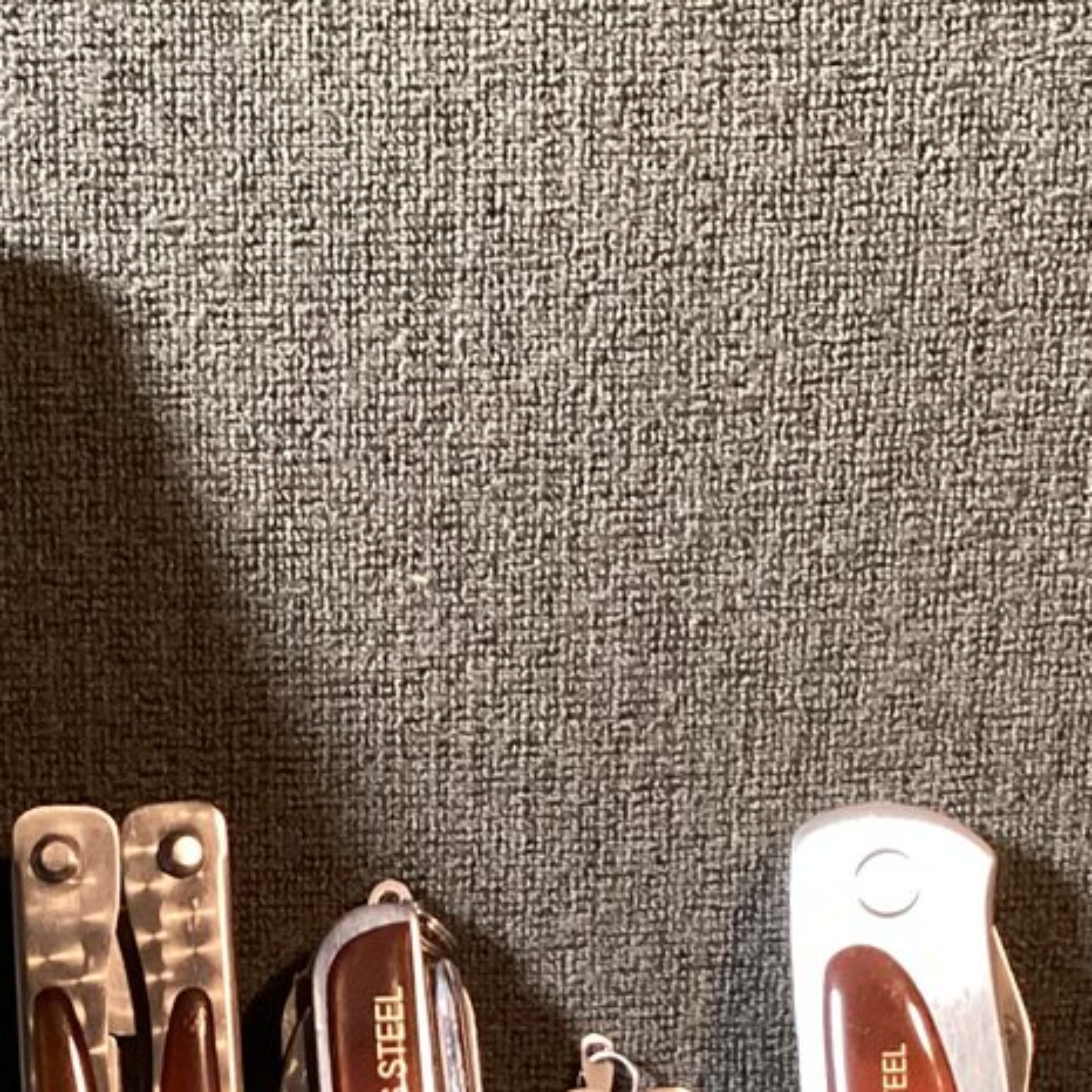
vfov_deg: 18.9
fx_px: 3176
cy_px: 1152
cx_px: 240
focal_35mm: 89
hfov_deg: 19.3
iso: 320
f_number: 2.4
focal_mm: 3.3
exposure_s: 1/33
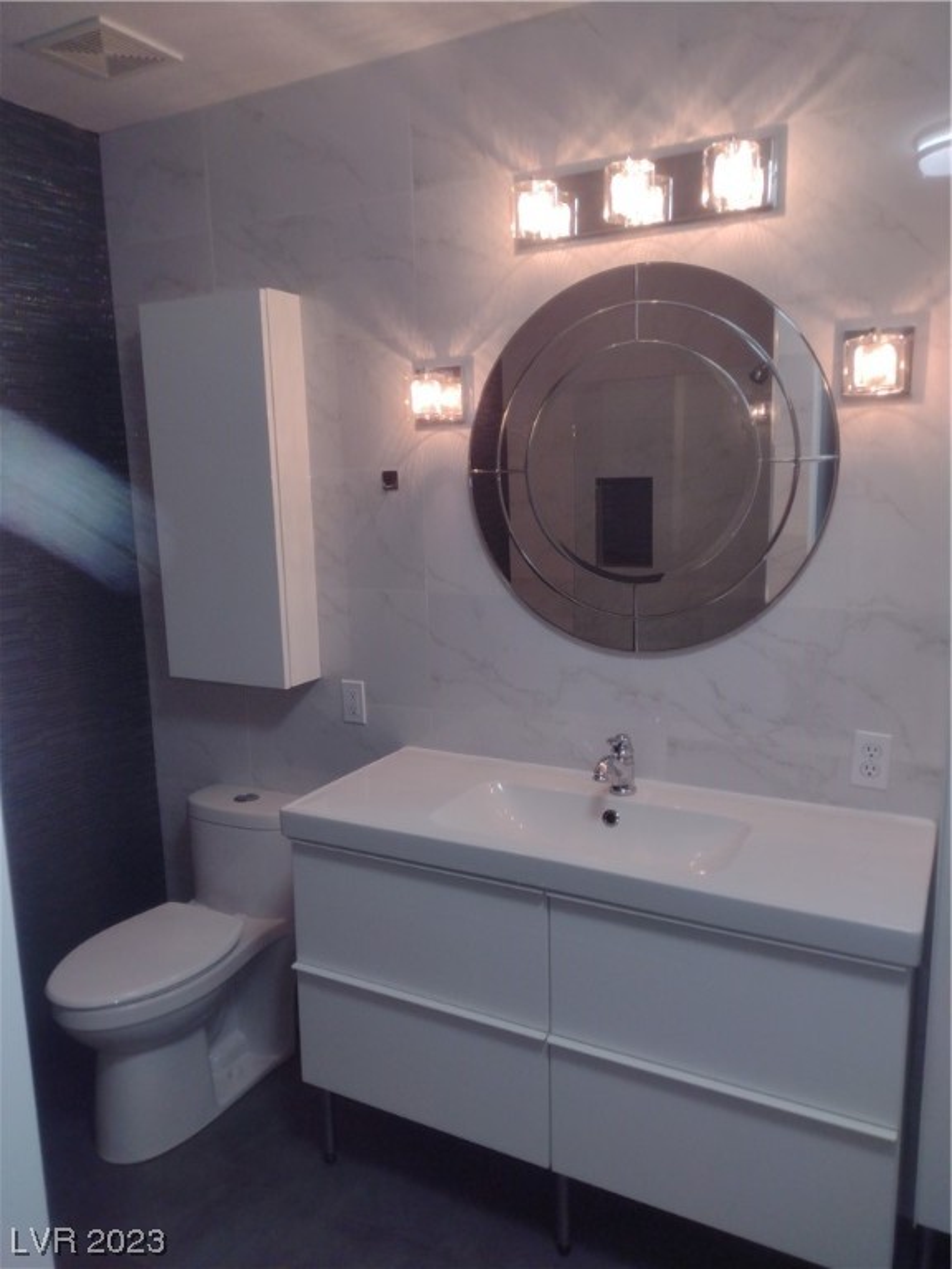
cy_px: 634
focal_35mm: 27
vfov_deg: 65.3
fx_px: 990
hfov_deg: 51.4
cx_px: 476
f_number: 1.7
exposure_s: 1/120
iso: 113
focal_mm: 4.71
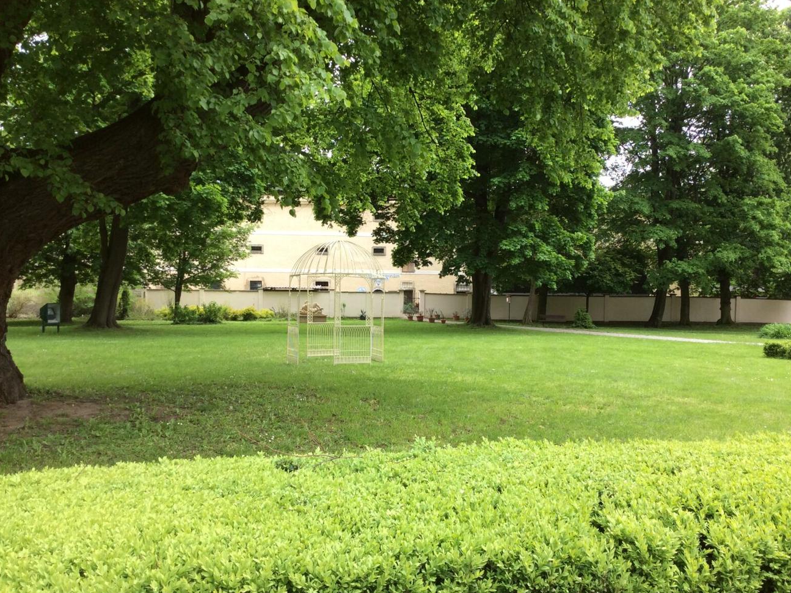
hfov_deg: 55.3
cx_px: 397
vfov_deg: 43.0
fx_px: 754
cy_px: 300
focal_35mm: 33
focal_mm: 3.3
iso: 32
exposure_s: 1/349
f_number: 2.4
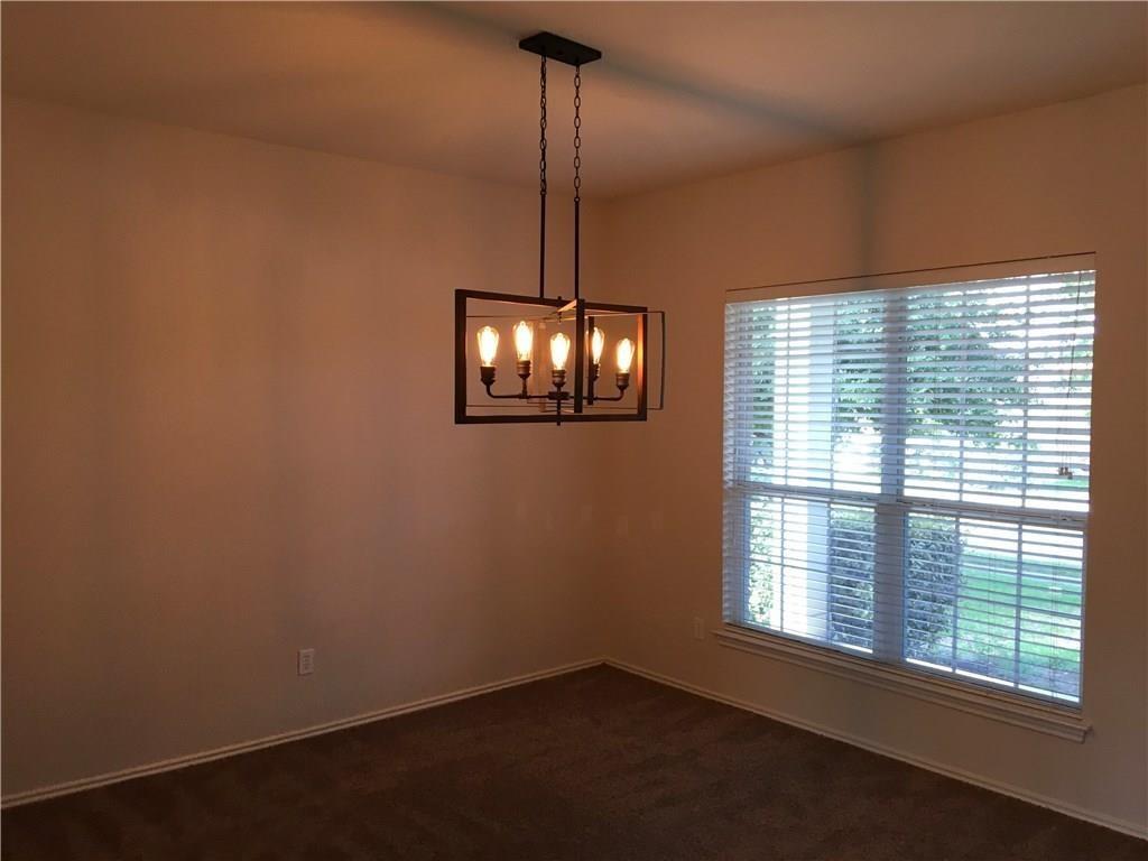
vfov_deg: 48.2
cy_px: 430
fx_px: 962
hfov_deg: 61.7
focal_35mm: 29
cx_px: 574
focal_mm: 4.15
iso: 40
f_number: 2.2
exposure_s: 1/30
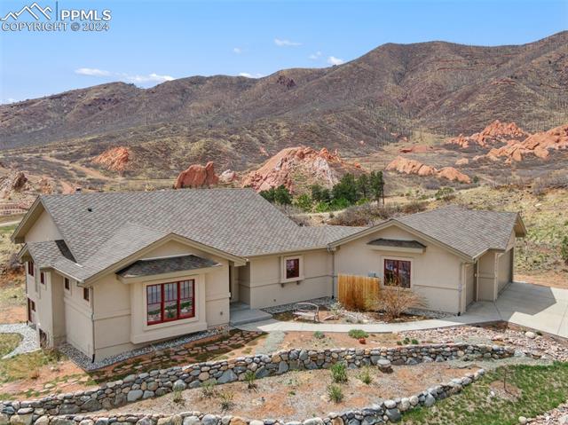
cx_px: 284
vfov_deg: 39.6
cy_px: 212
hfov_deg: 51.4
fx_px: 590
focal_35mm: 36
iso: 100
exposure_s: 1/50
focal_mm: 6.1
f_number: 3.3
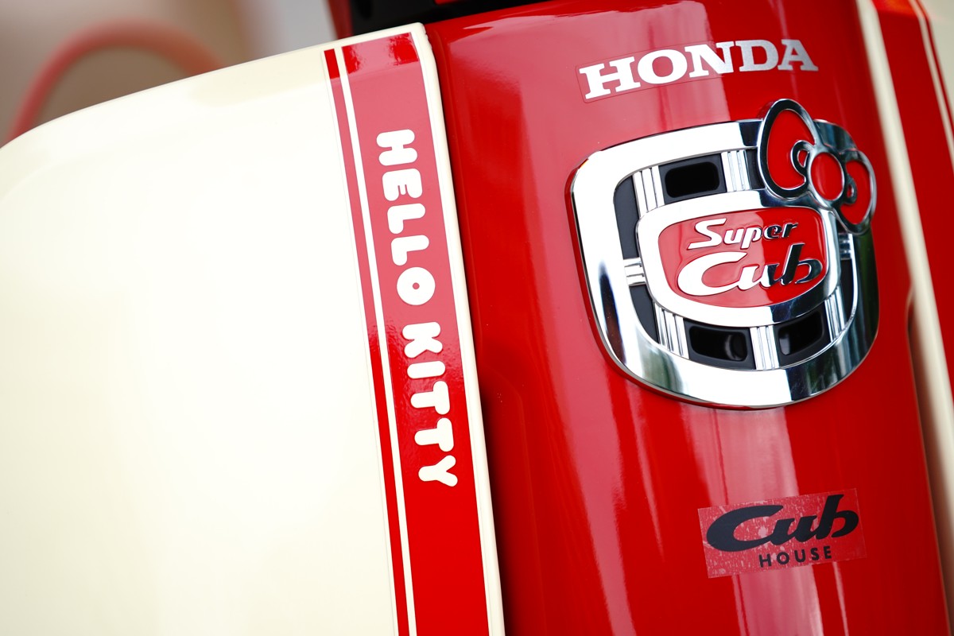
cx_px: 477
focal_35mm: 189
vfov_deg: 7.3
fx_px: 5008
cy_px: 318
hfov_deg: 10.9
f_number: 4
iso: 500
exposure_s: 1/200
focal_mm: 189
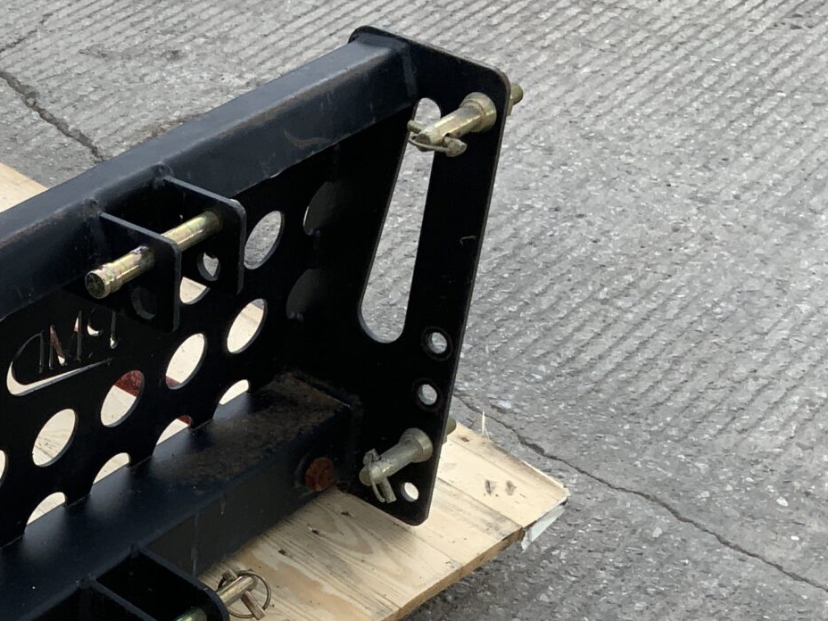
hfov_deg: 23.1
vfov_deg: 18.3
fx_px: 1914
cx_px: -66
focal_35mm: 80
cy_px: 498
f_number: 1.8
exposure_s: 1/465
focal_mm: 3
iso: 16
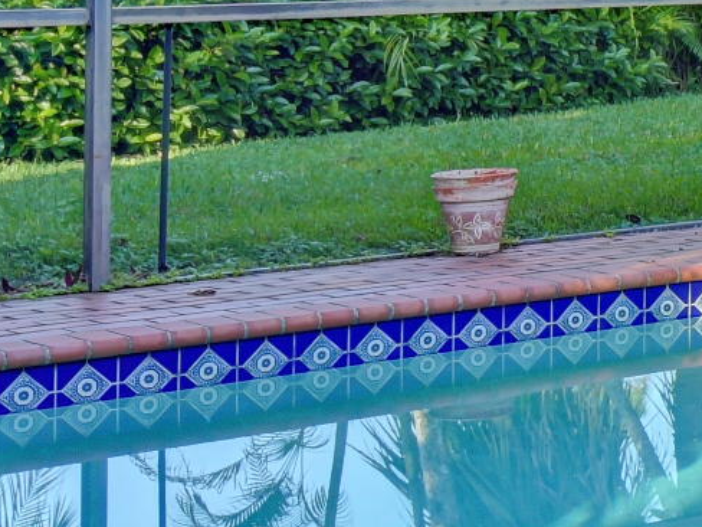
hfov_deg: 12.9
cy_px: -199
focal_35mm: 124
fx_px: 2515
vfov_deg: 11.6
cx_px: 1574
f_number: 11
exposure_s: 1/15
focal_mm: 14
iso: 100
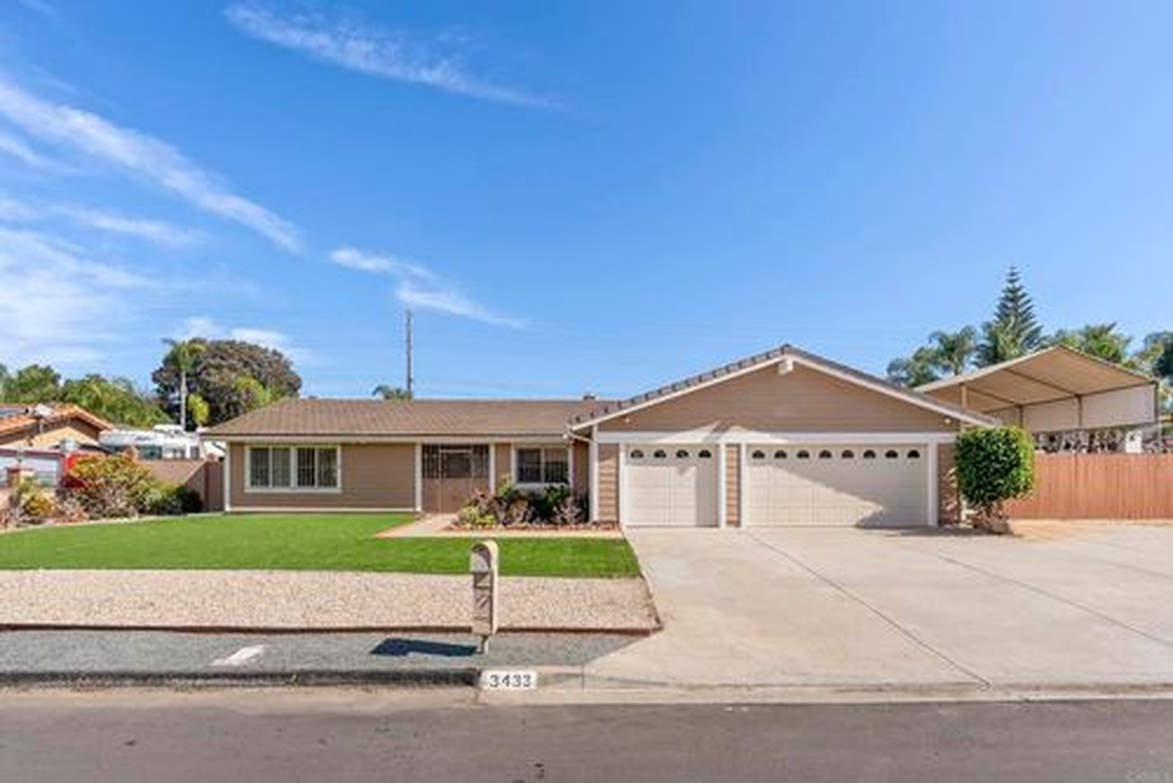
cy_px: 392
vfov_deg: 73.8
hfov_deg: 96.7
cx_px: 586
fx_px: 522
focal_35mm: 16
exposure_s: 1/640
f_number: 8
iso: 500
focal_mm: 16
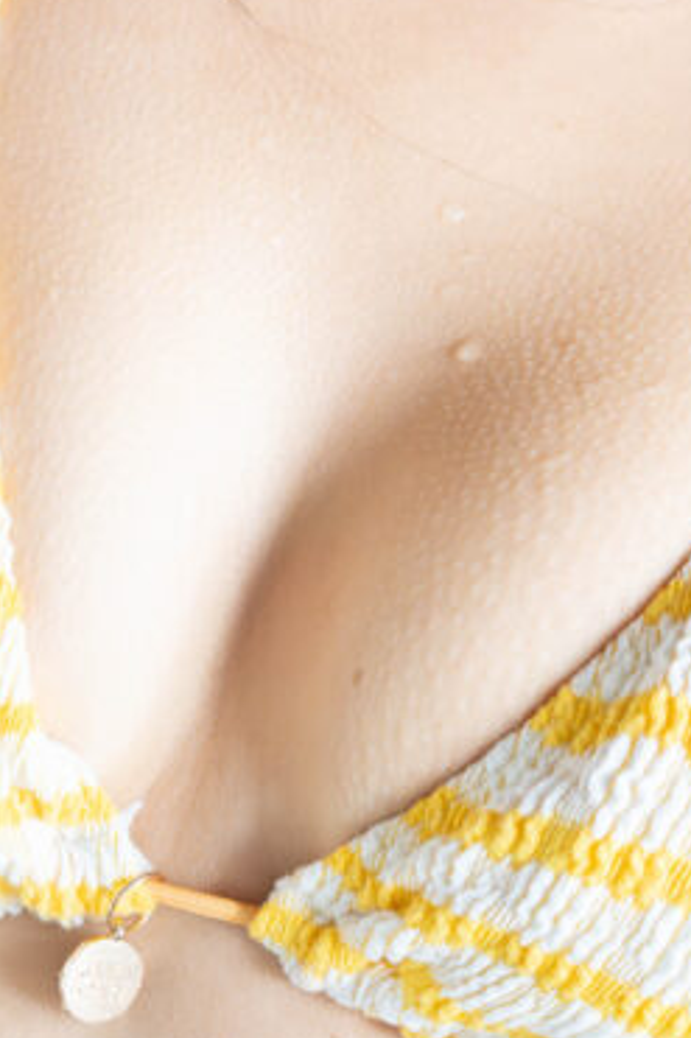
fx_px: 3977
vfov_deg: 14.2
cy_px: -355
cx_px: 301
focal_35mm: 138
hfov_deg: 9.9
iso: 6400
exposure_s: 1/90
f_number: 4
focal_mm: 50
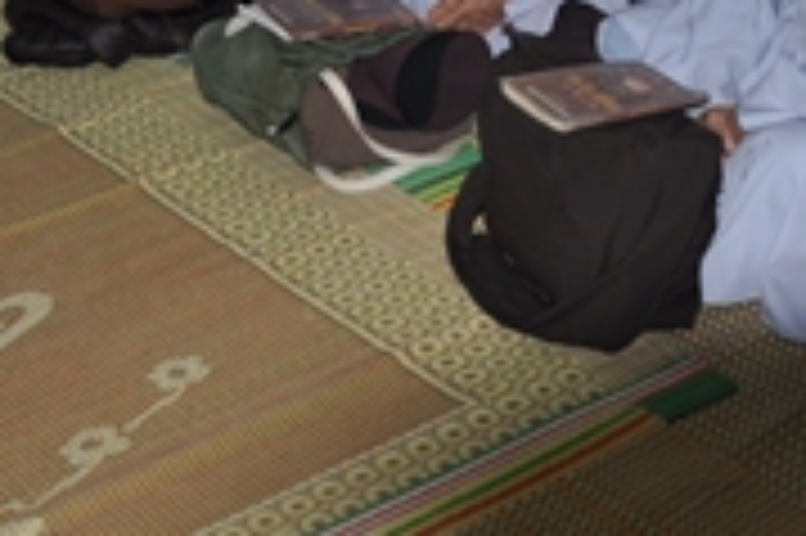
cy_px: -410
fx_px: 2192
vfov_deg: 12.7
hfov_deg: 20.1
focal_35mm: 98
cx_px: 820
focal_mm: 18
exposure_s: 1/60
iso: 200
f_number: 3.5
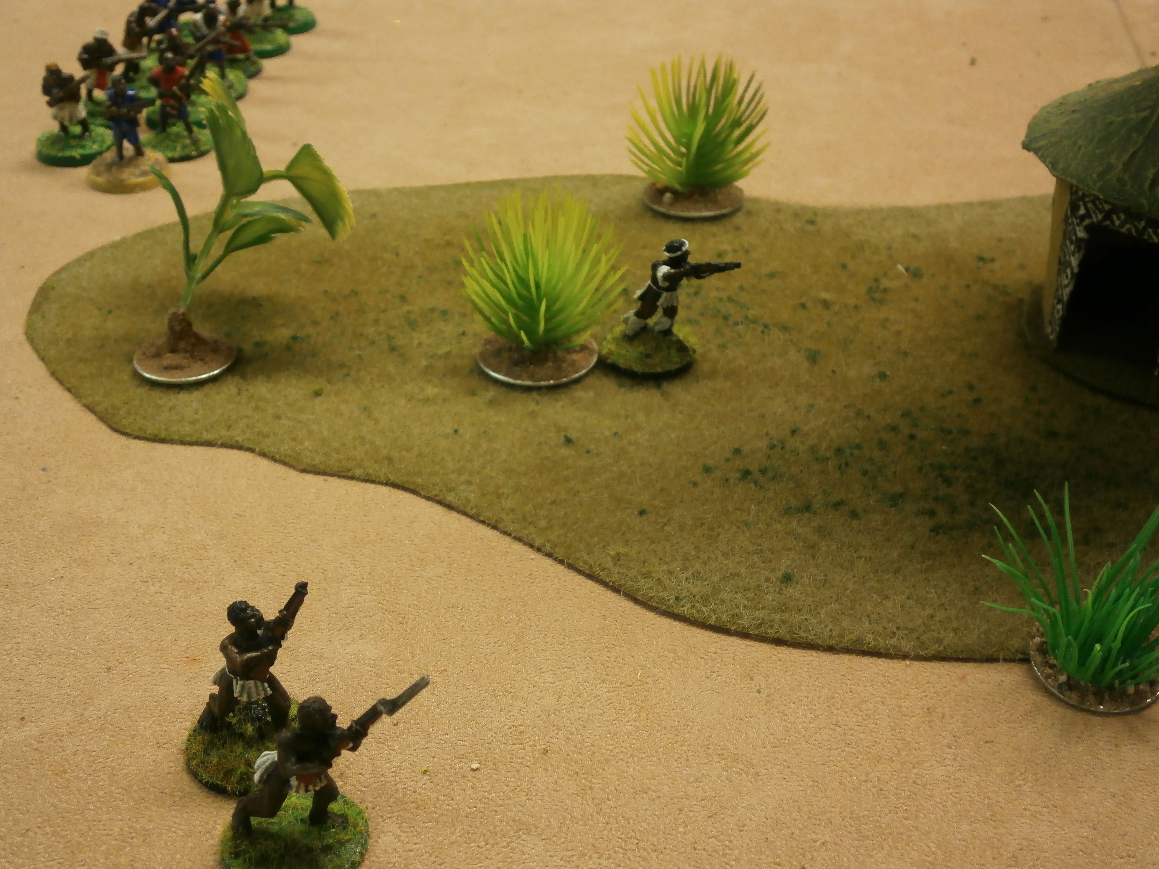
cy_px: 434
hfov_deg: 40.4
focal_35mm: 47
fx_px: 1574
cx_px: 580
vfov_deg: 30.9
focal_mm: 8.3
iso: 200
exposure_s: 1/40
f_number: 3.4
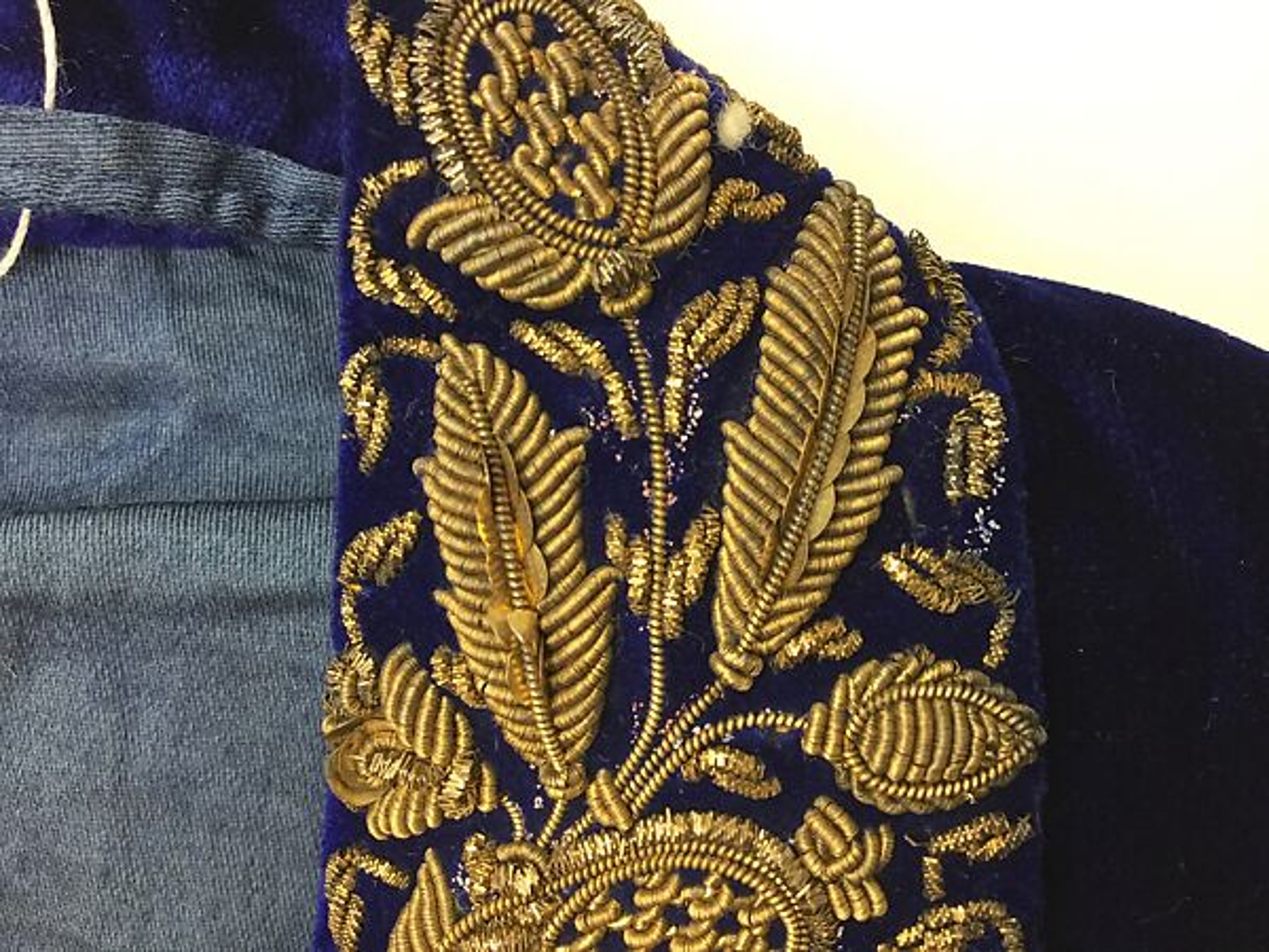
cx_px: 634
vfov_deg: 45.4
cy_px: 476
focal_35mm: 31
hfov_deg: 58.4
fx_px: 1136
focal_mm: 3.3
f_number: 2.4
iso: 80
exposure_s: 1/30
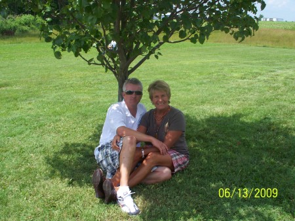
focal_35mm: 36
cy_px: 110
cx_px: 148
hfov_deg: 51.4
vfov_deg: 39.6
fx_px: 307
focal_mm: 7.54
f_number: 5
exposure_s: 1/320
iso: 80
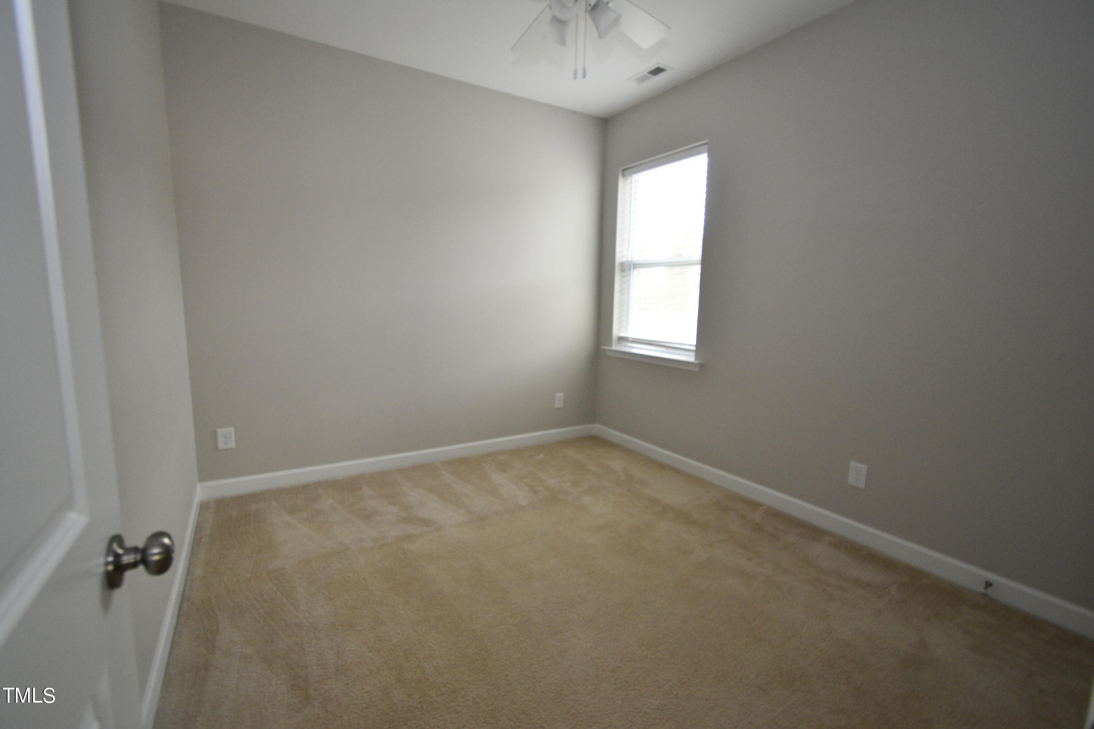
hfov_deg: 100.4
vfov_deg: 77.3
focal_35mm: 15
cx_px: 547
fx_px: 456
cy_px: 364
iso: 800
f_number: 5
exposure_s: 1/200
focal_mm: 10
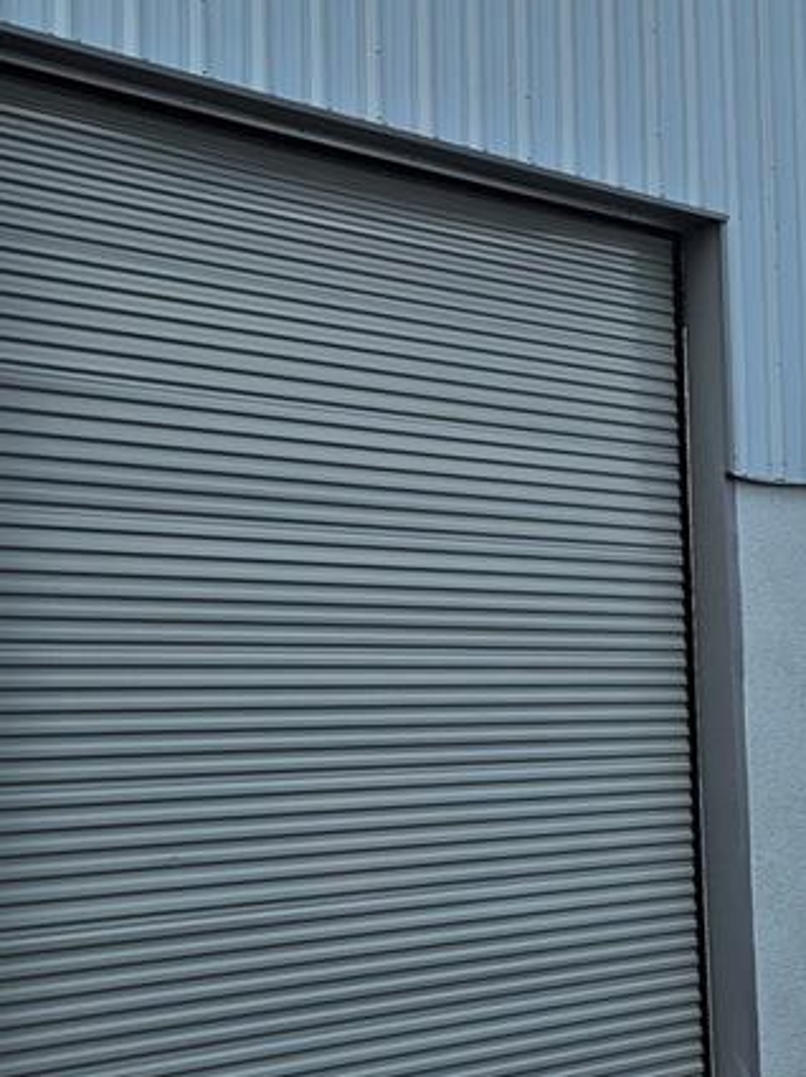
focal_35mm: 65
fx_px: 2021
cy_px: 525
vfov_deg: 29.8
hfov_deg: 22.5
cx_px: 471
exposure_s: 1/1879
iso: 25
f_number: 1.8
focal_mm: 5.4
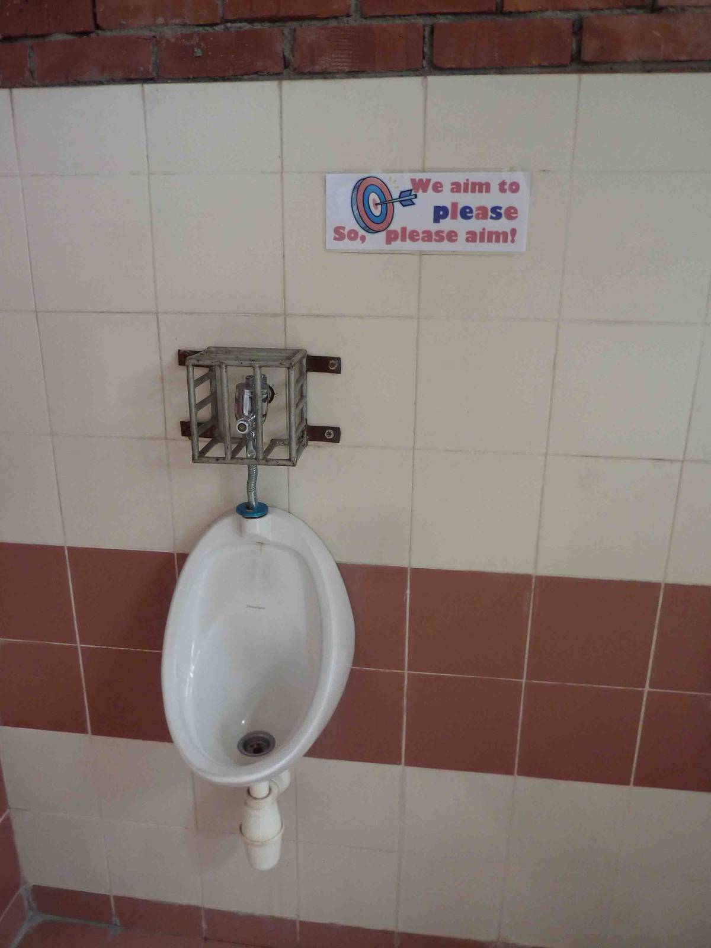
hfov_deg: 54.9
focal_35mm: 25
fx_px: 685
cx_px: 356
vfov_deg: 69.4
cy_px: 474
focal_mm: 4.1
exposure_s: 1/30
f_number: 3.3
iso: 200
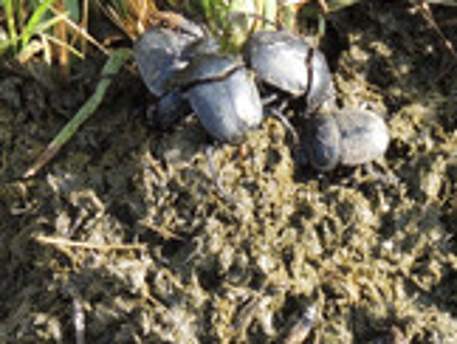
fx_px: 4337
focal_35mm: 328
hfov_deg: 6.0
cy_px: 378
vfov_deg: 4.5
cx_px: 289
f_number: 4.2
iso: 110
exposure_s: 1/100
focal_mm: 18.7
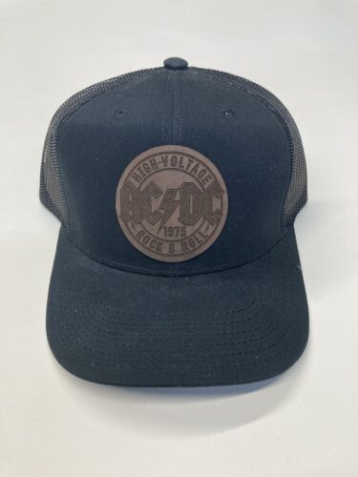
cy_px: 238
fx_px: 386
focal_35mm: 28
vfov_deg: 63.4
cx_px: 179
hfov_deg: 49.7
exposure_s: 1/60
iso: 64
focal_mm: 3.99
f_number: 1.8
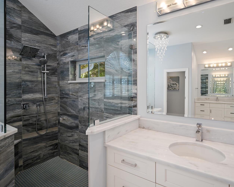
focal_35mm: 19
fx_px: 132
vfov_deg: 70.8
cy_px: 91
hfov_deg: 82.3
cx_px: 141
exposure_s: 1/15
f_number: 4.5
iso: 100
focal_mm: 16
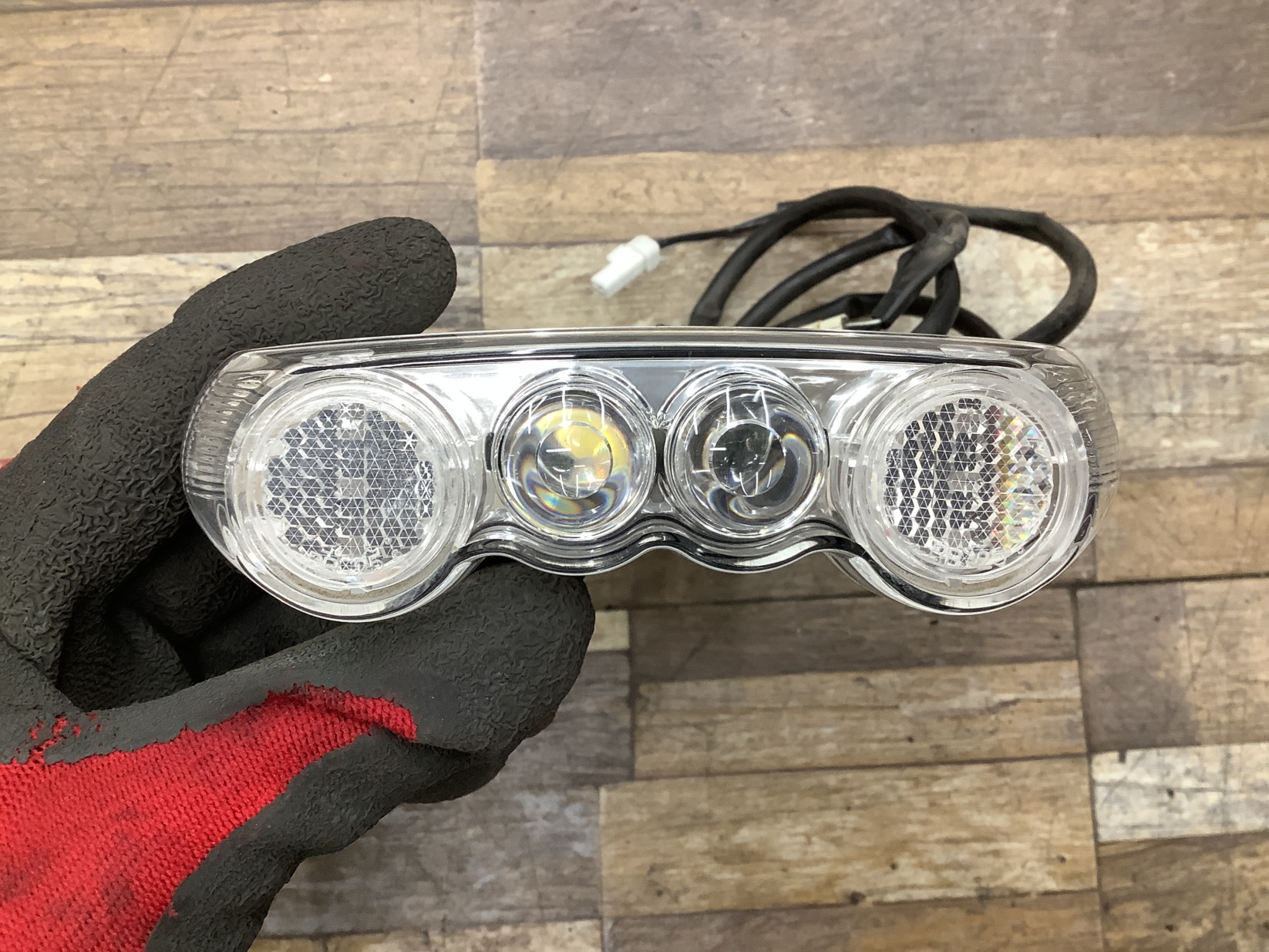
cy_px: 476
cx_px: 634
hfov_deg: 58.3
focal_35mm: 31
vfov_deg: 45.5
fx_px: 1137
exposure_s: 1/60
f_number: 2.4
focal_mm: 3.3
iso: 100
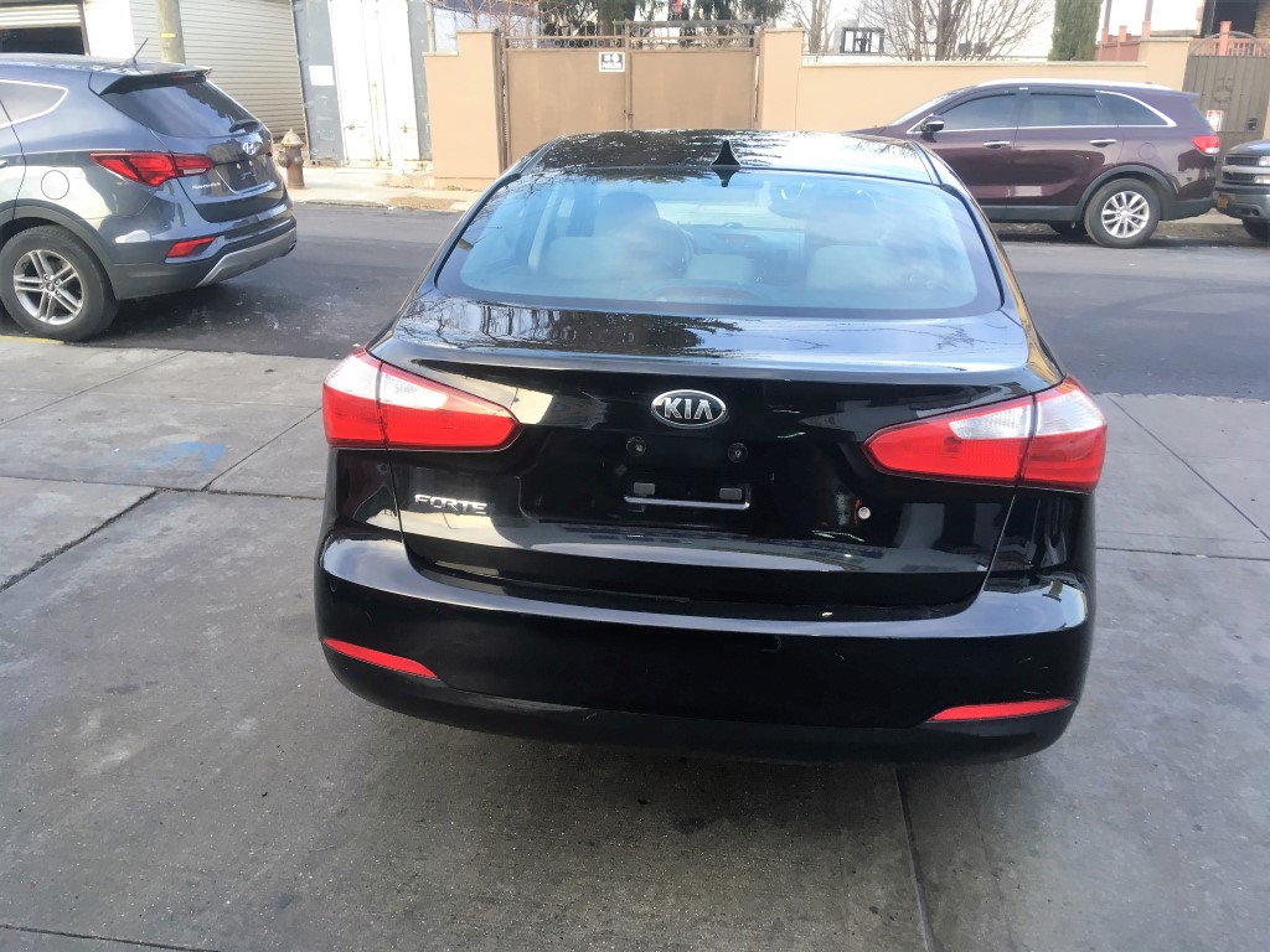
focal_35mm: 29
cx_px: 635
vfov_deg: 48.2
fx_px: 1064
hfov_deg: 61.7
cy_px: 476
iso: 25
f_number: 2.2
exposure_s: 1/40
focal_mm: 4.15
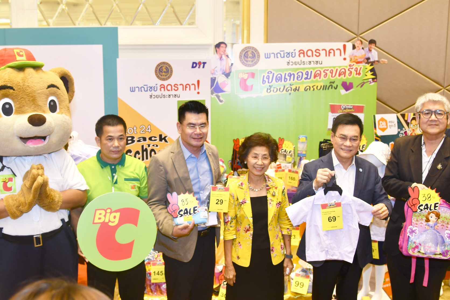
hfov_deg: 53.1
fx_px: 450
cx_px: 225
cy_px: 150
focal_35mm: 36
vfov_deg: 36.9
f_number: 4
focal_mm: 24
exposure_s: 1/60
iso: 360
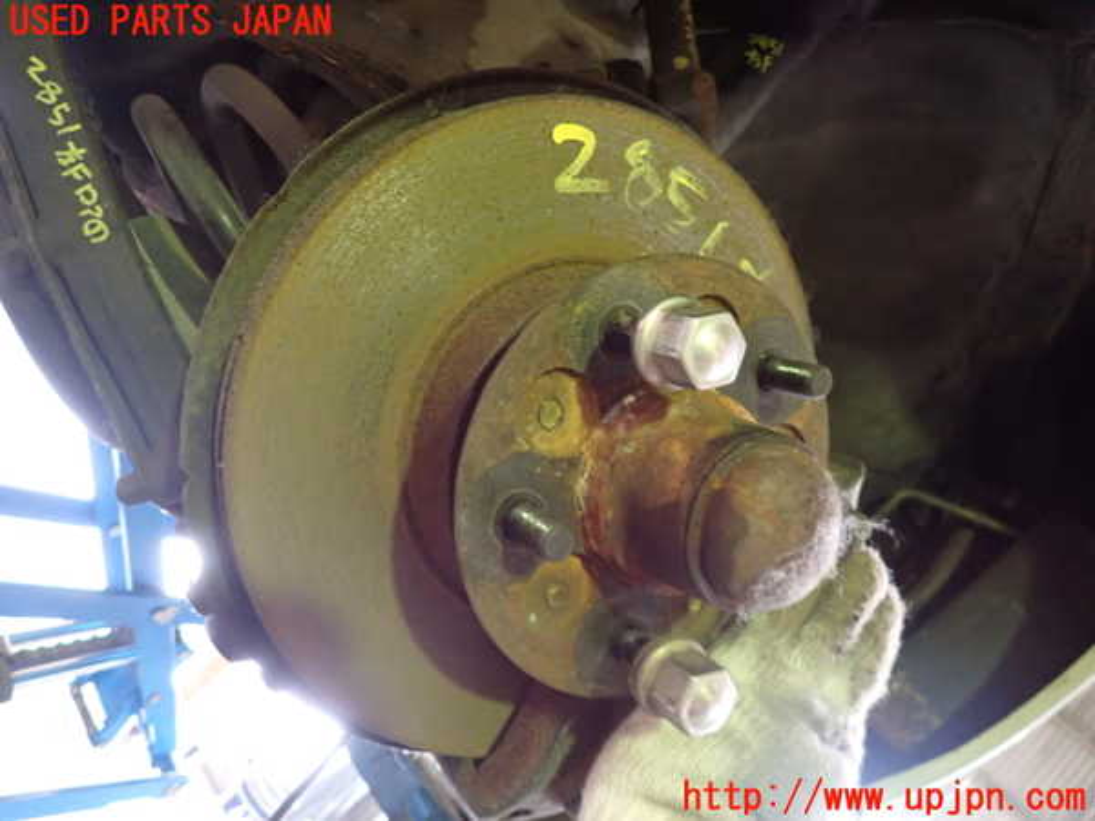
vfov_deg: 54.9
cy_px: 410
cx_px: 548
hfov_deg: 69.4
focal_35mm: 25
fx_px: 791
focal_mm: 4.5
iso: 800
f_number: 2
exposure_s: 1/25
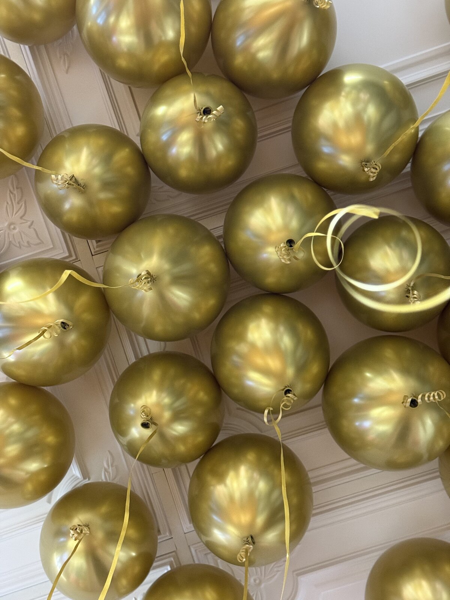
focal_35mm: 48
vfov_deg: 39.7
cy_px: 300
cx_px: 225
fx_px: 832
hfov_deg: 30.3
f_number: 1.78
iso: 400
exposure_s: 1/40
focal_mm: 6.76
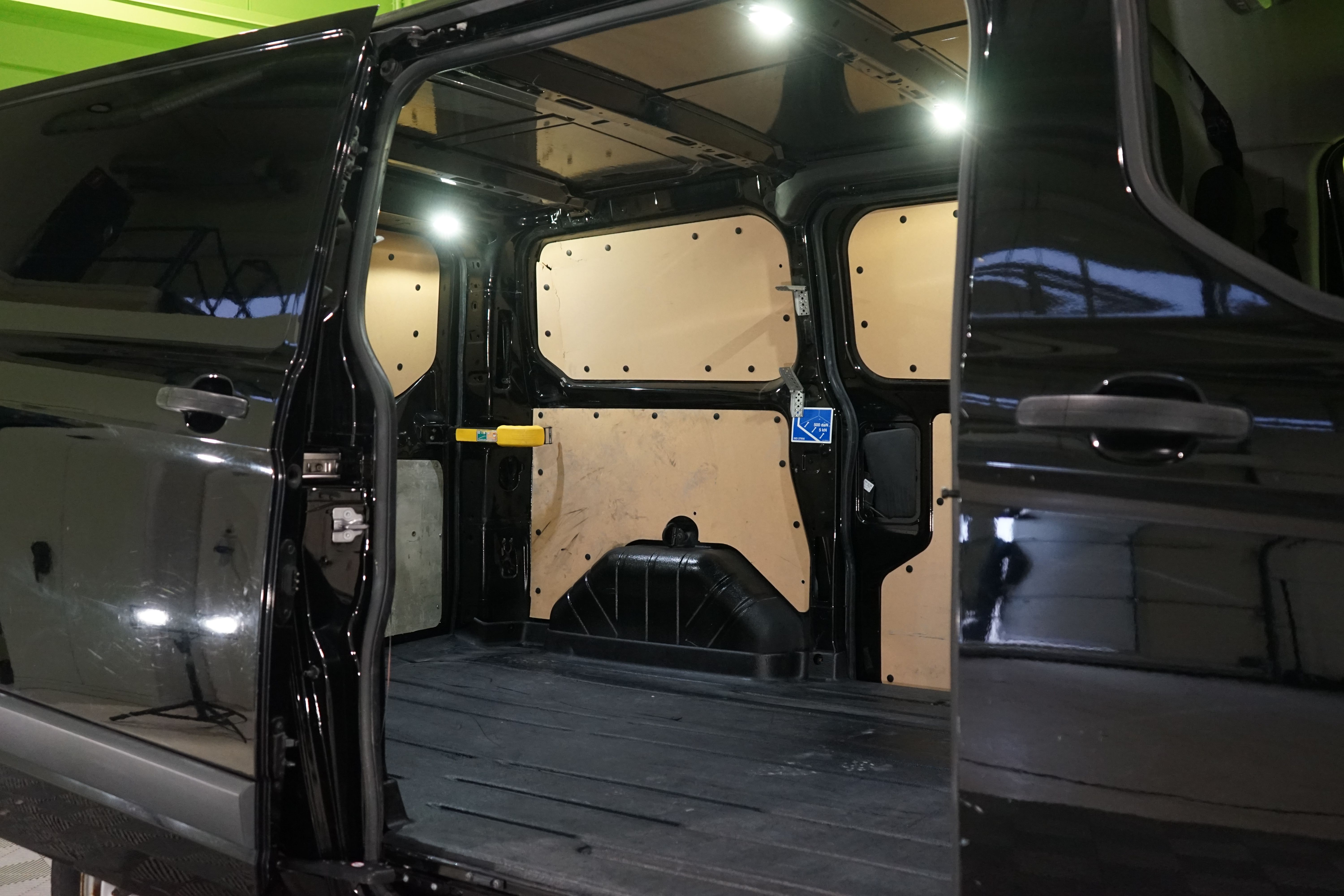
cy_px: 448
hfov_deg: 57.2
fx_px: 1232
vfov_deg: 40.0
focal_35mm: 33
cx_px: 672
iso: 3200
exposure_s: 1/160
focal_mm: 33
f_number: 4
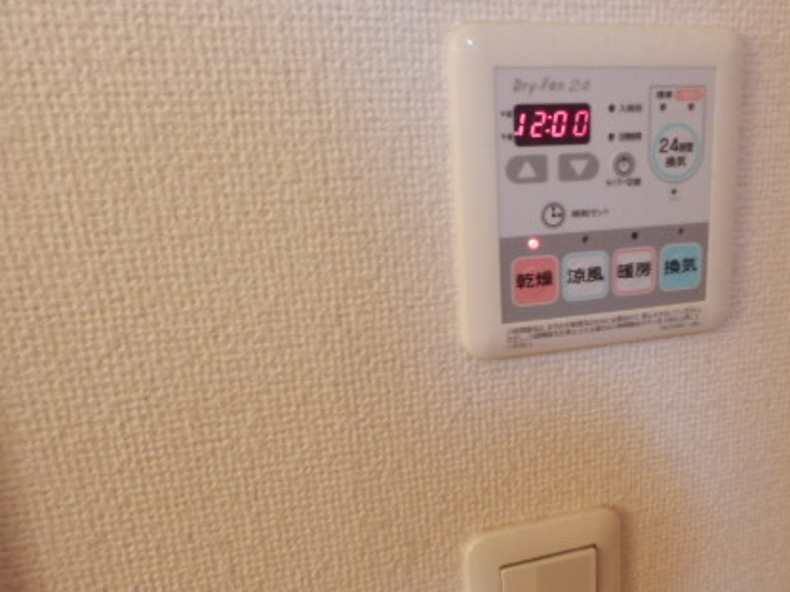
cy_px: 369
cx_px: 573
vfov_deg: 38.4
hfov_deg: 48.6
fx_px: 844
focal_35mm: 37
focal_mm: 4.2
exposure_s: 1/30
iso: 400
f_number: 3
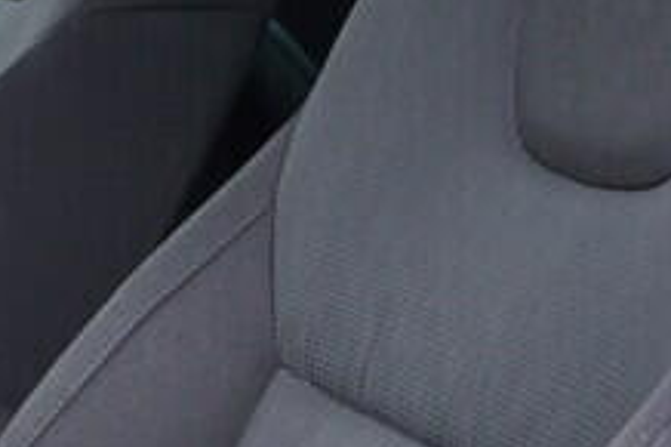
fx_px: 3148
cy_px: 455
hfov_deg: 11.8
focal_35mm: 169
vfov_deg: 8.1
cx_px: -212
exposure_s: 1/40
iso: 160
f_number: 2.8
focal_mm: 24
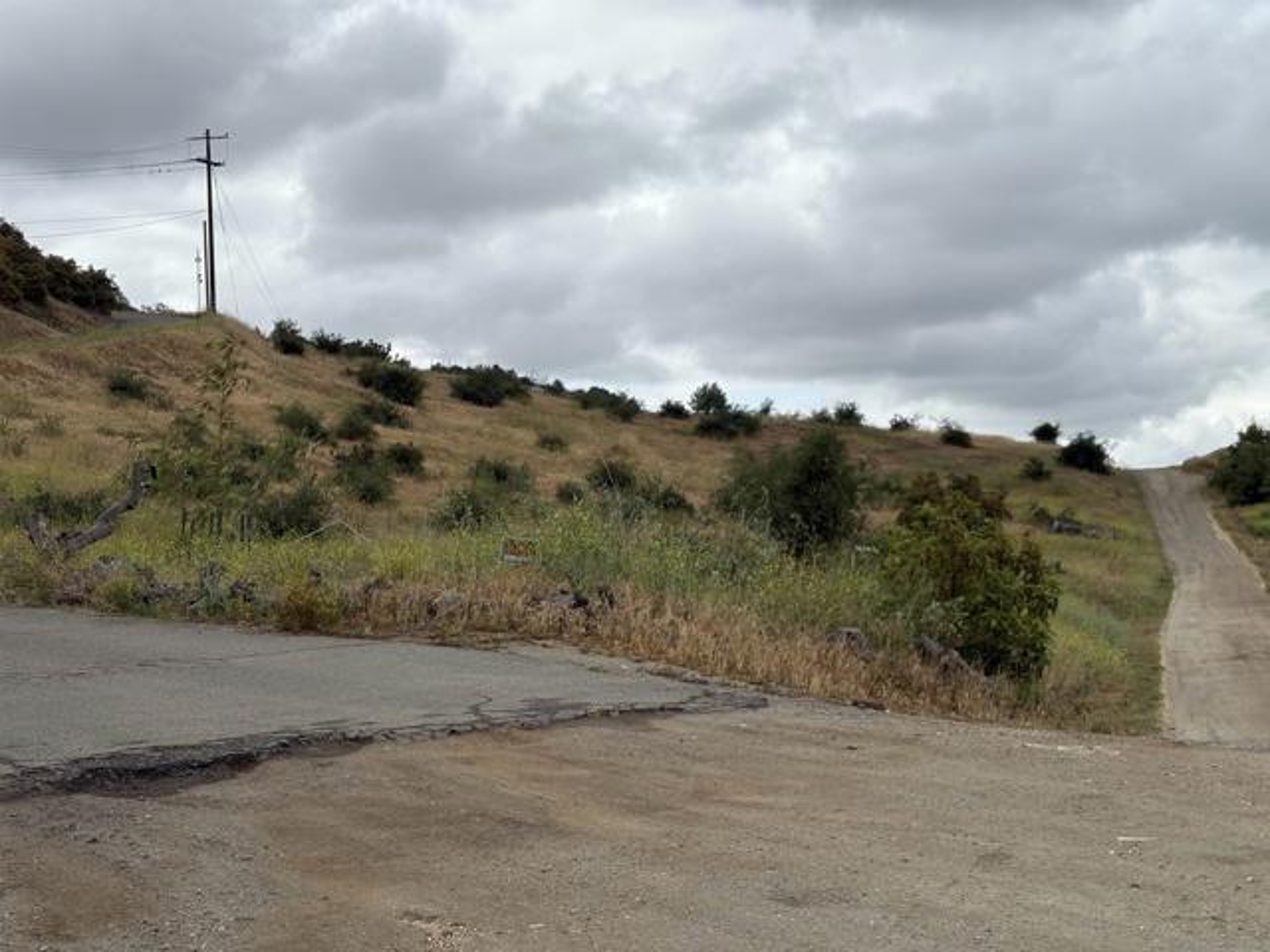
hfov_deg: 36.8
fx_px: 1908
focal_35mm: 52
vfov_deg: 28.0
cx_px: 635
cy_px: 476
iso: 32
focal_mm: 5.96
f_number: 1.6
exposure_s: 1/3279
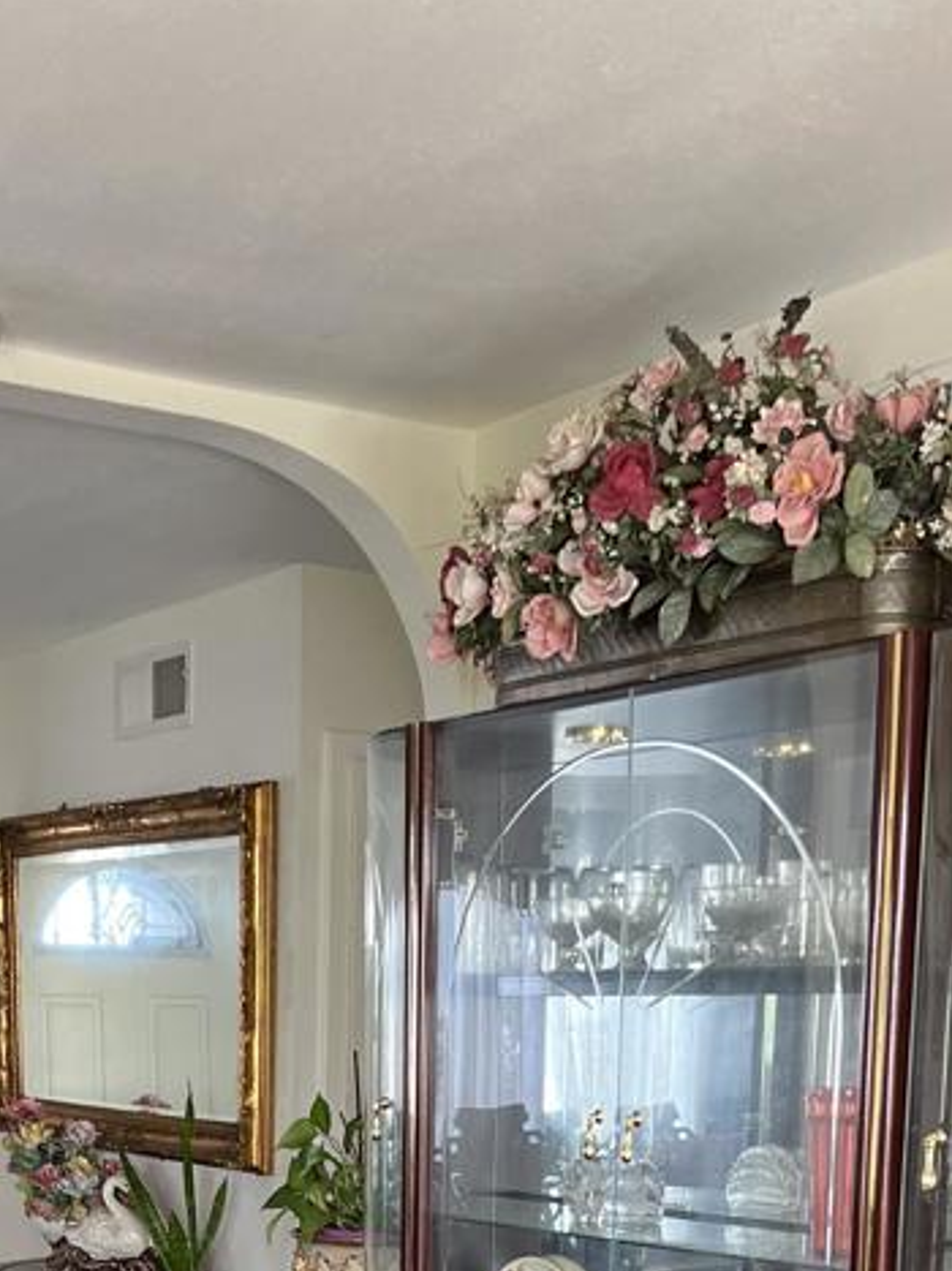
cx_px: 302
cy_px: 1380
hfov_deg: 25.5
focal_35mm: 57
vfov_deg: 30.4
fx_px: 2091
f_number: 1.5
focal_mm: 5.7
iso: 320
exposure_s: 1/60
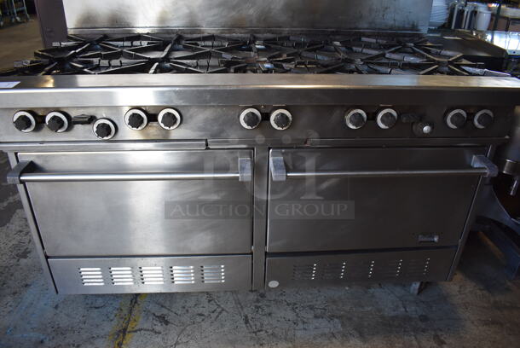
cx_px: 260
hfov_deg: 67.3
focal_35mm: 27
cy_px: 174
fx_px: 390
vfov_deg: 48.0
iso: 800
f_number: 3.5
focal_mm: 18
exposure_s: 1/250
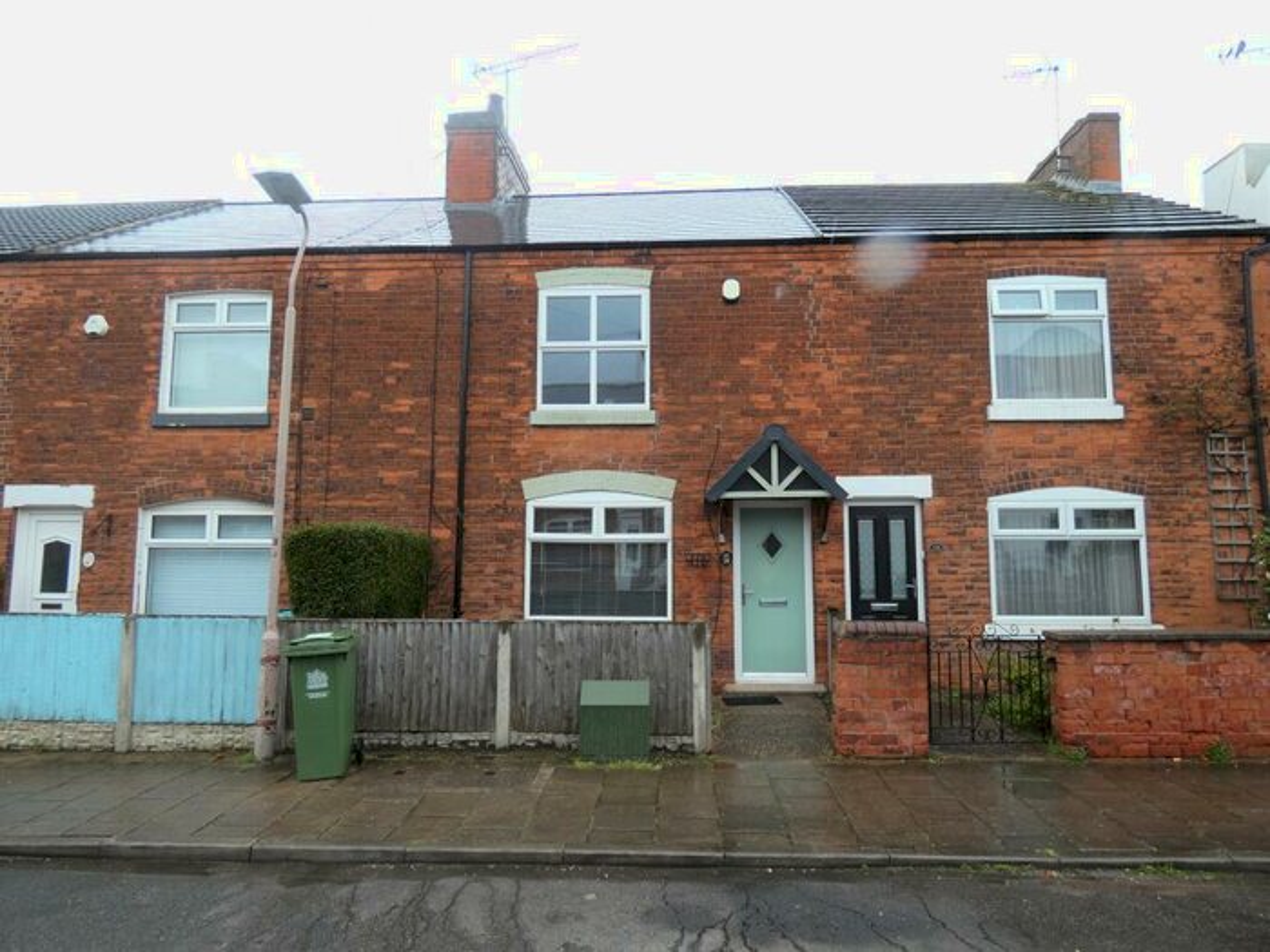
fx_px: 734
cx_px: 635
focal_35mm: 20
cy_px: 476
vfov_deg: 66.0
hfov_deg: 81.7
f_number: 2.8
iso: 80
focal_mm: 3.6
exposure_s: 1/200
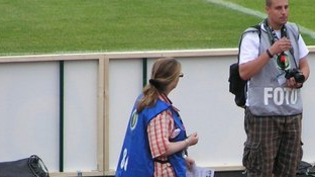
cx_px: 242
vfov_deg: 2.3
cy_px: 162
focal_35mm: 518
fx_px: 4324
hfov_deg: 4.2
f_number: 3.5
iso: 80
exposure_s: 1/250
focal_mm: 37.8
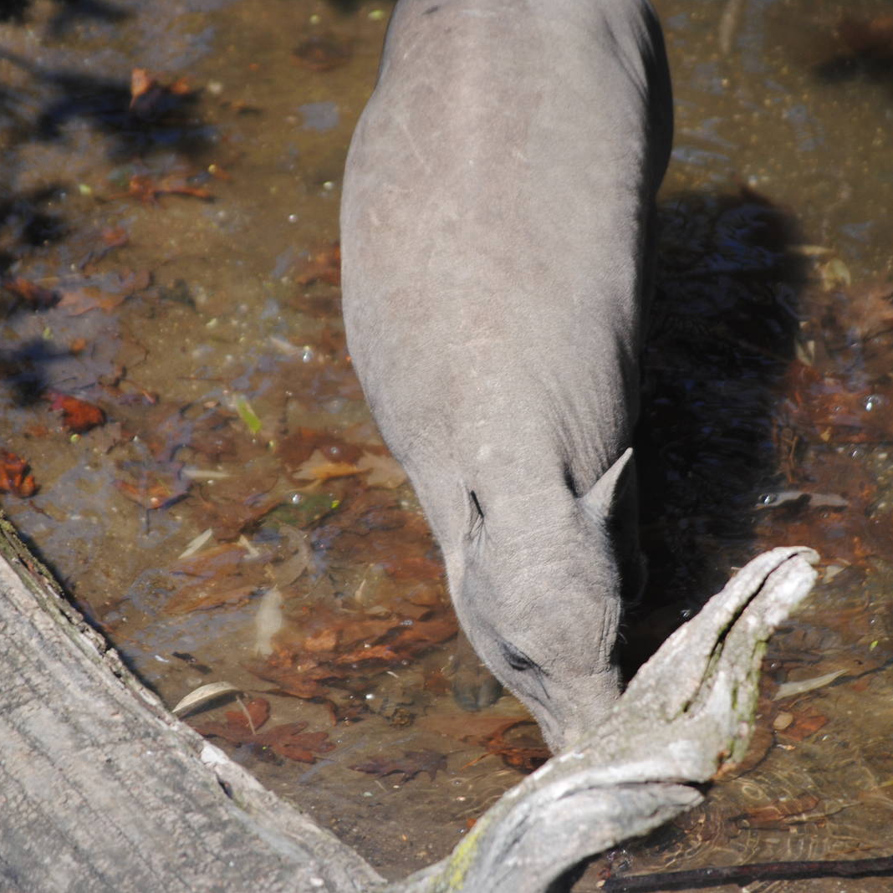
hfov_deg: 5.2
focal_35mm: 335
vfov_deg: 5.2
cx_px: 463
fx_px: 9767
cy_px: 446
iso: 200
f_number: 5.3
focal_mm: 175
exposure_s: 1/500
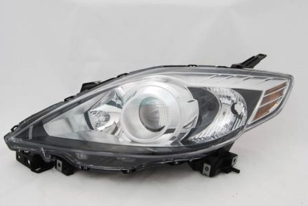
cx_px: 152
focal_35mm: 40
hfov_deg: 48.4
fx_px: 342
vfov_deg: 33.4
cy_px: 102
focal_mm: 26
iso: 100
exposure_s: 1/1.3
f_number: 11
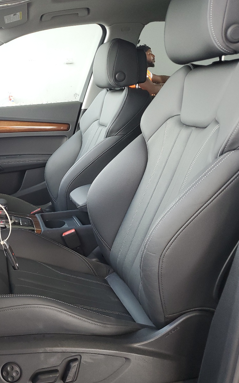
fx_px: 386
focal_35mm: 37
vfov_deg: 52.7
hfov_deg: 32.5
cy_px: 192
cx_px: 18
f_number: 1.5
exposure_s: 1/120
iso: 90
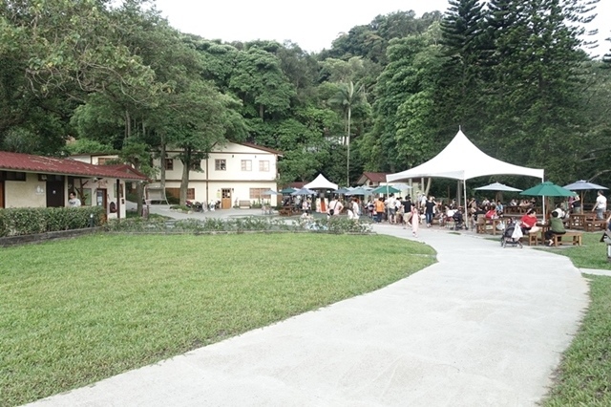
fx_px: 407
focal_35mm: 24
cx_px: 306
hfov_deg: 73.8
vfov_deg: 53.1
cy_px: 204
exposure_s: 1/500
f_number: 3.2
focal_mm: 8.8
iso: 250
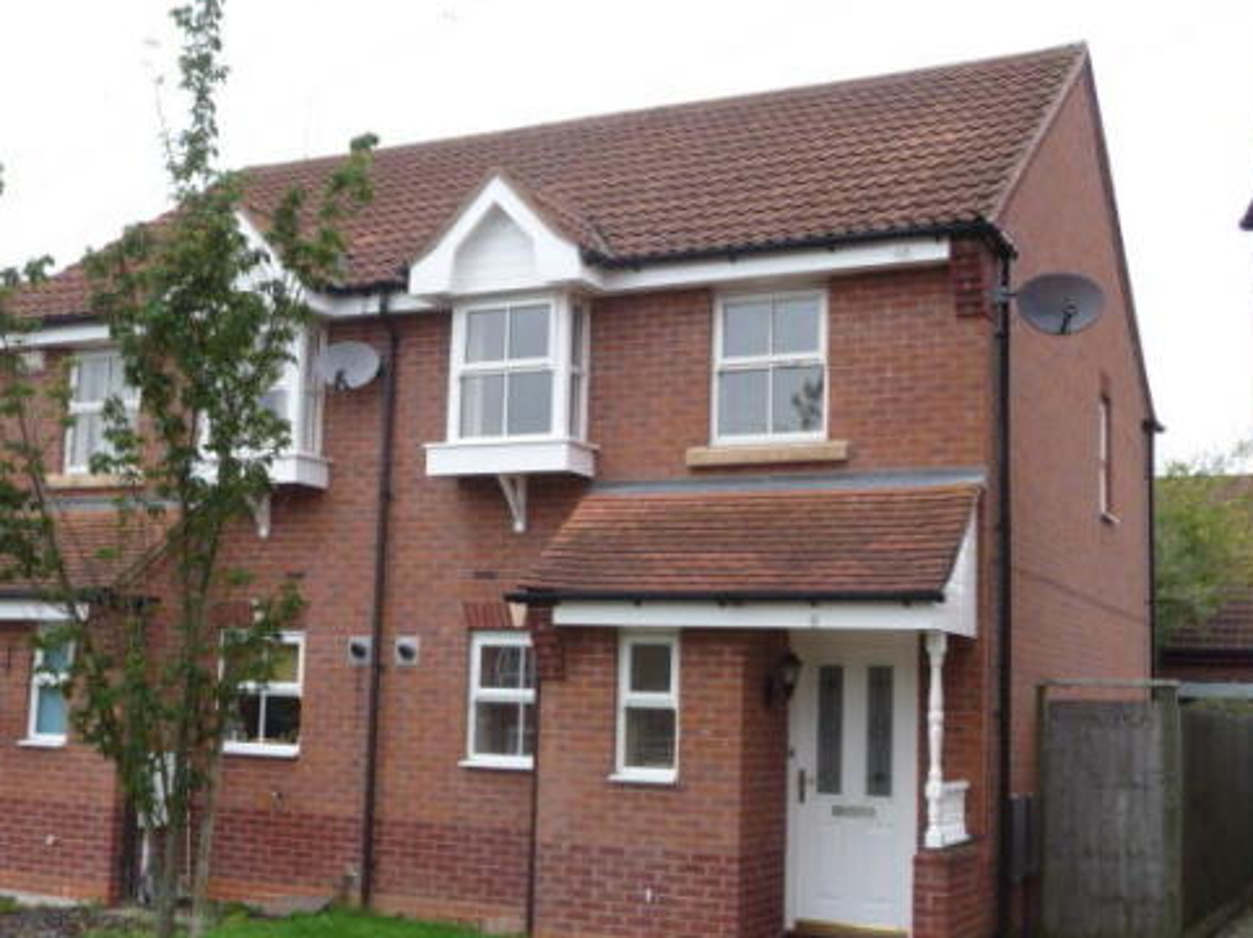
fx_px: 1664
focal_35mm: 46
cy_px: 487
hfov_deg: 41.2
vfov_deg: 31.5
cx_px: 550
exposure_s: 1/200
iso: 100
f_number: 3.3
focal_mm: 4.7
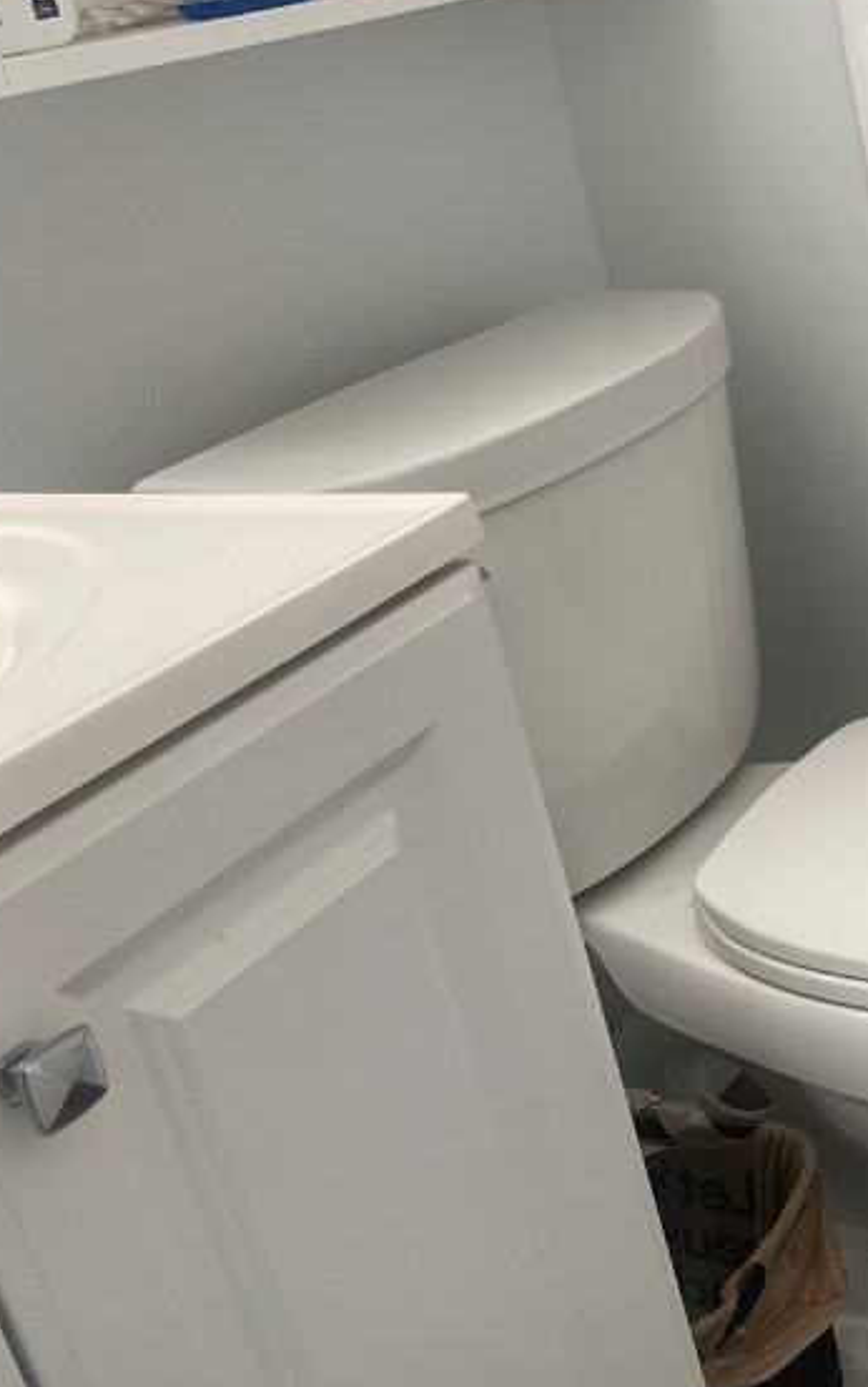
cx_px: 1126
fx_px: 1929
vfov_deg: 39.3
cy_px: 527
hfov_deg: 22.7
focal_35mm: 51
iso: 125
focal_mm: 4.2
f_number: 1.6
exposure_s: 1/120
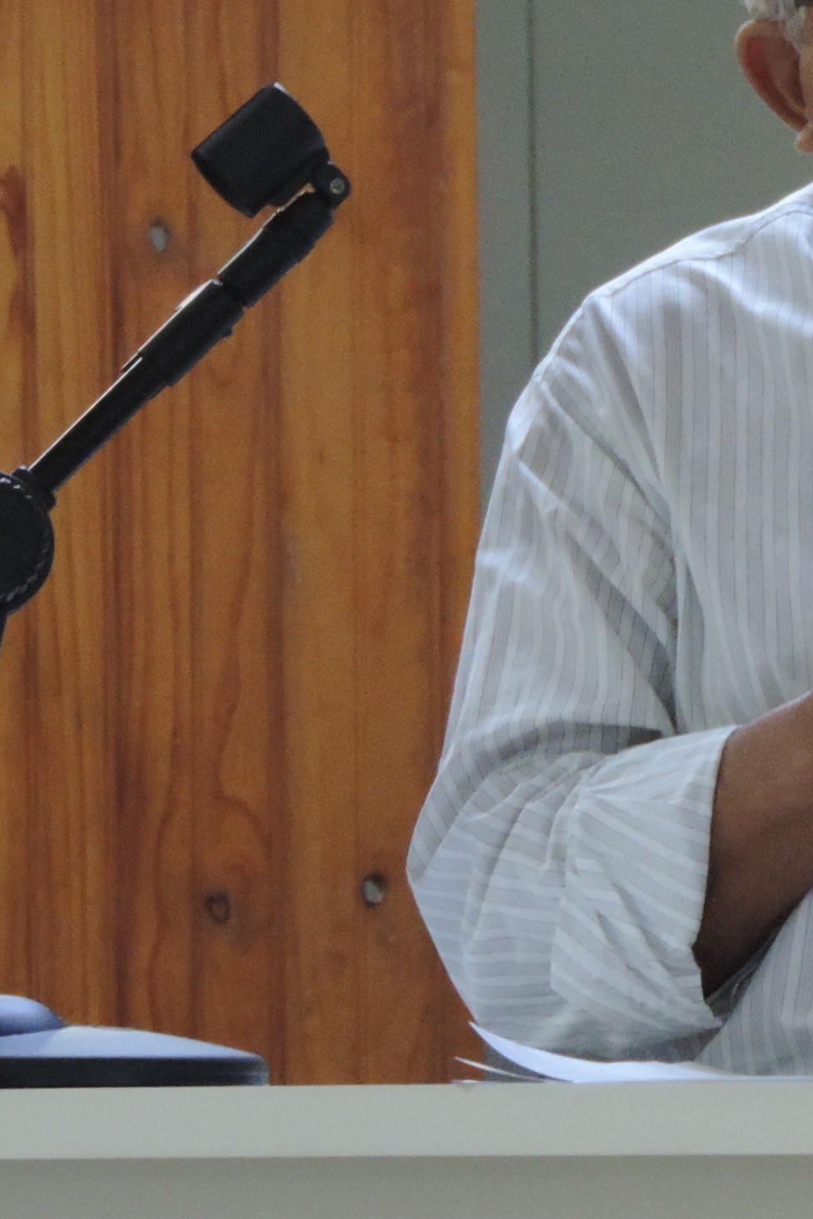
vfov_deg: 3.5
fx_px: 19840
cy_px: 306
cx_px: 991
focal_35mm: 586
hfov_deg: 2.3
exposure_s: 1/13
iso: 800
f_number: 4.7
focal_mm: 44.5
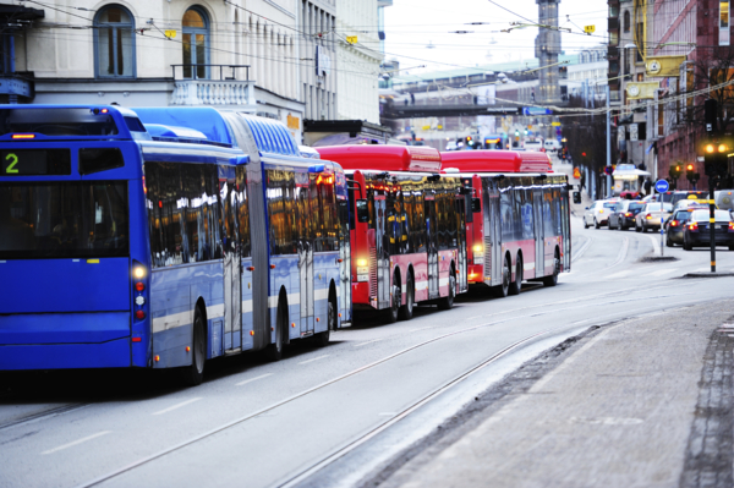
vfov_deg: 7.8
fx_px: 3565
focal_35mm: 175
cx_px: 367
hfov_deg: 11.8
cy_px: 244
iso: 400
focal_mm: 175
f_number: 2.8
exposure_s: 1/125
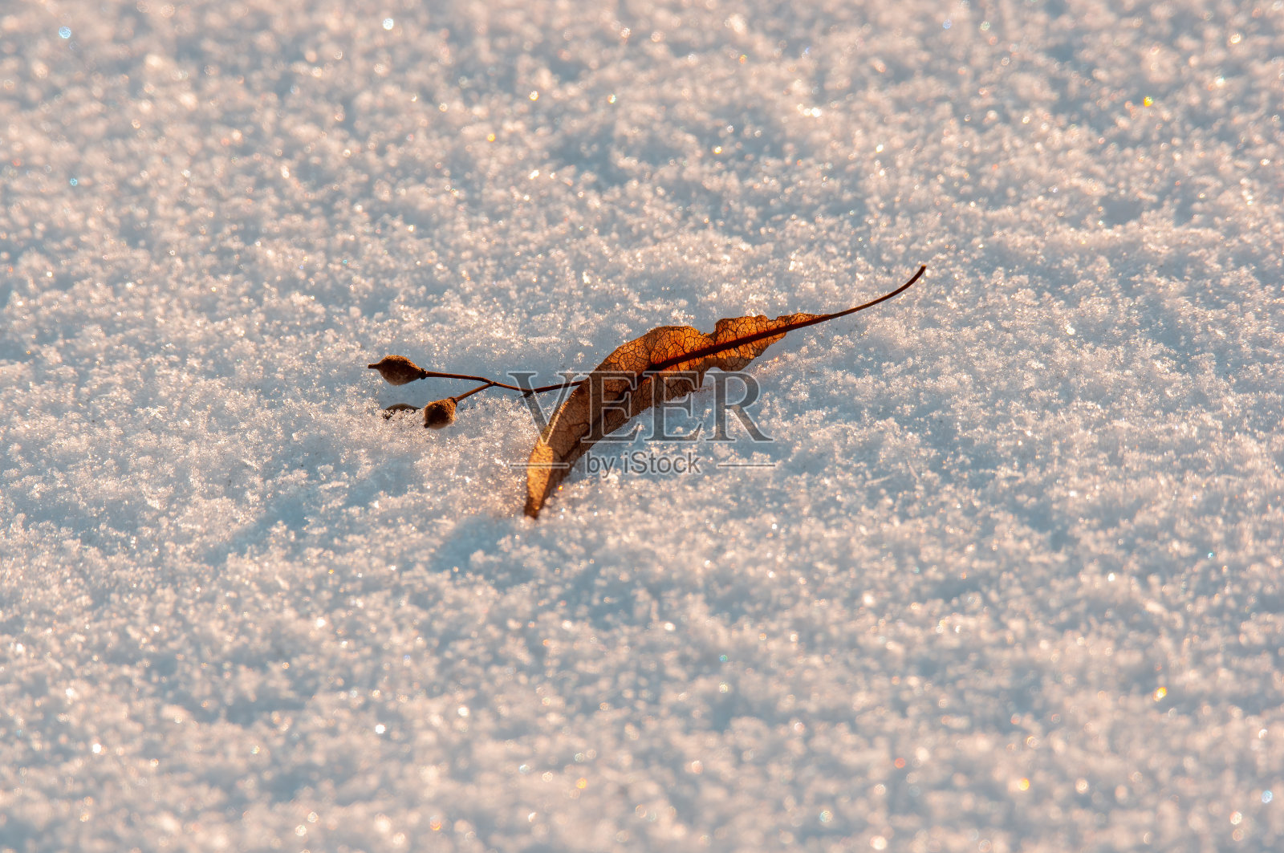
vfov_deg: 2.2
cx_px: 642
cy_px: 426
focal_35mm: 630
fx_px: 22445
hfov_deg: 3.3
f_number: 9
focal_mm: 420
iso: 100
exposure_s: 1/200
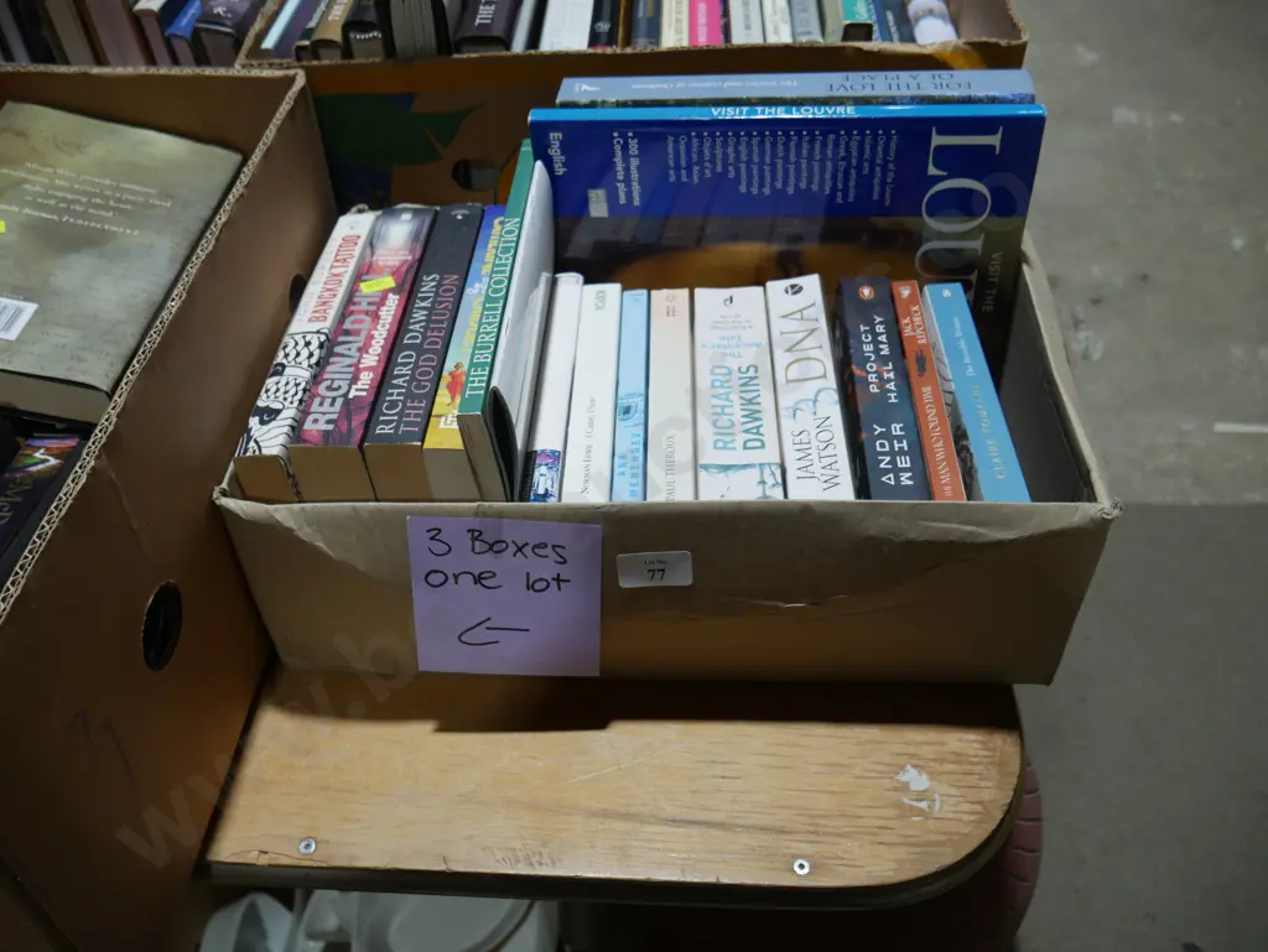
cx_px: 634
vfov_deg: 49.8
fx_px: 1026
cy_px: 476
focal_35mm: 28
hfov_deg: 63.4
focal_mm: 14
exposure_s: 1/100
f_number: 4
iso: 200
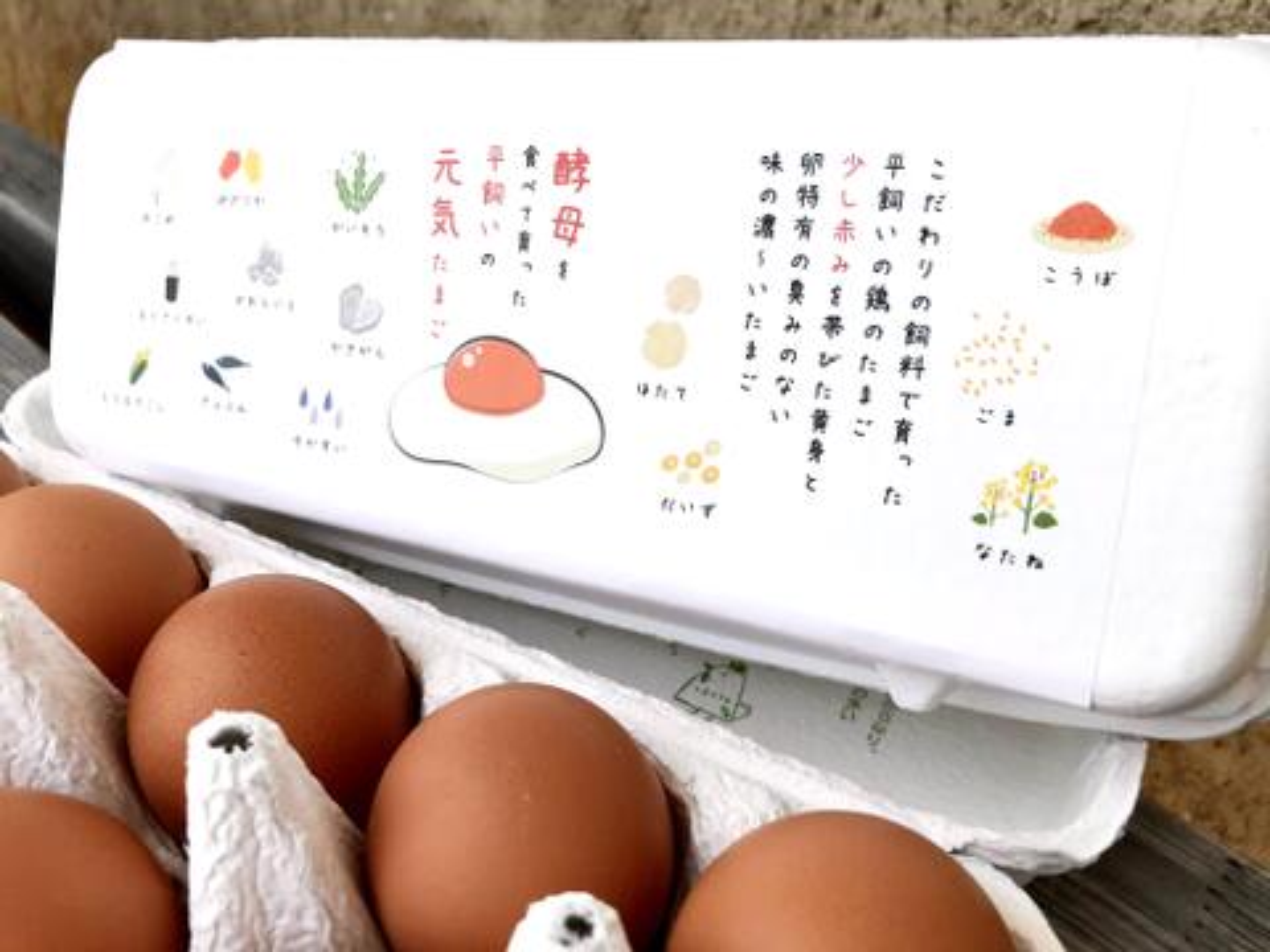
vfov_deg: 49.7
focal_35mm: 28
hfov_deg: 63.4
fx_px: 1027
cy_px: 476
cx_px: 635
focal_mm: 3.99
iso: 20
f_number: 1.8
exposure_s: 1/1368
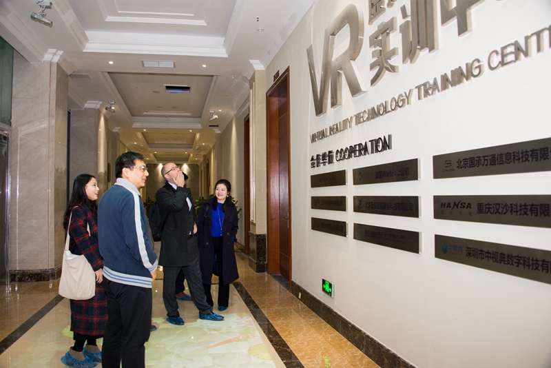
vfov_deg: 46.4
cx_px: 276
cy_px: 184
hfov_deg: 65.5
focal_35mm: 28
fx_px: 429
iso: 800
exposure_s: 1/40
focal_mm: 28
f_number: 5
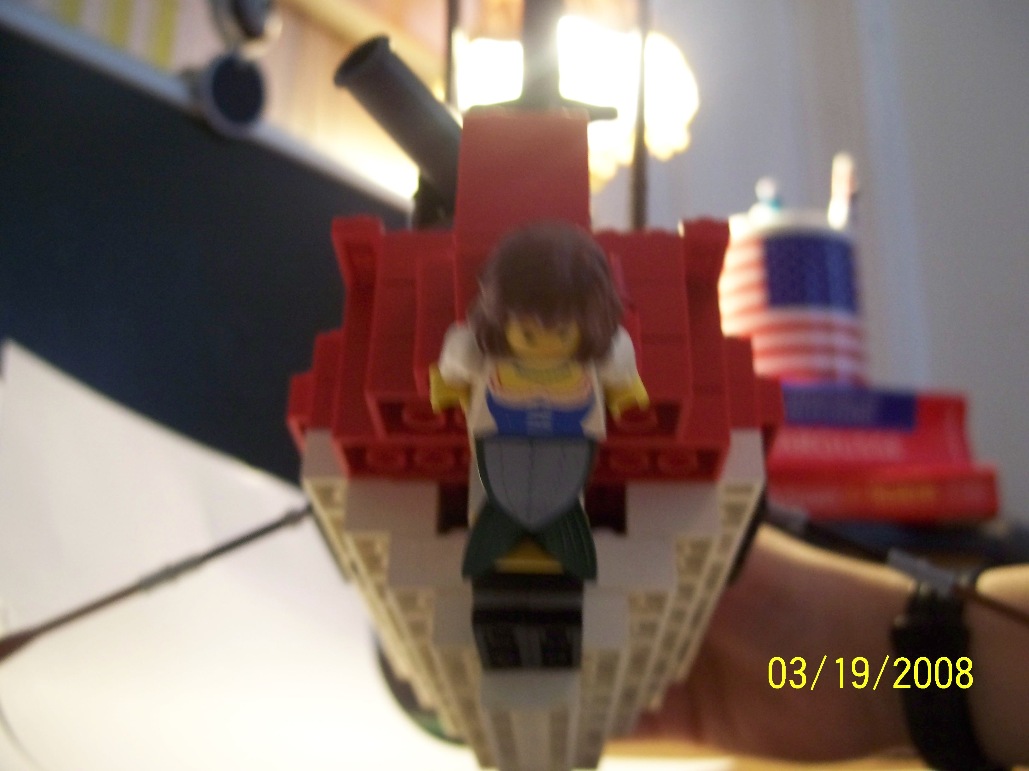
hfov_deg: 50.1
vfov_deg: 38.7
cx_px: 514
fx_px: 1100
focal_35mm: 37
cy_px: 386
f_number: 2.8
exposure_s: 1/20
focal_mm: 7.8
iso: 400
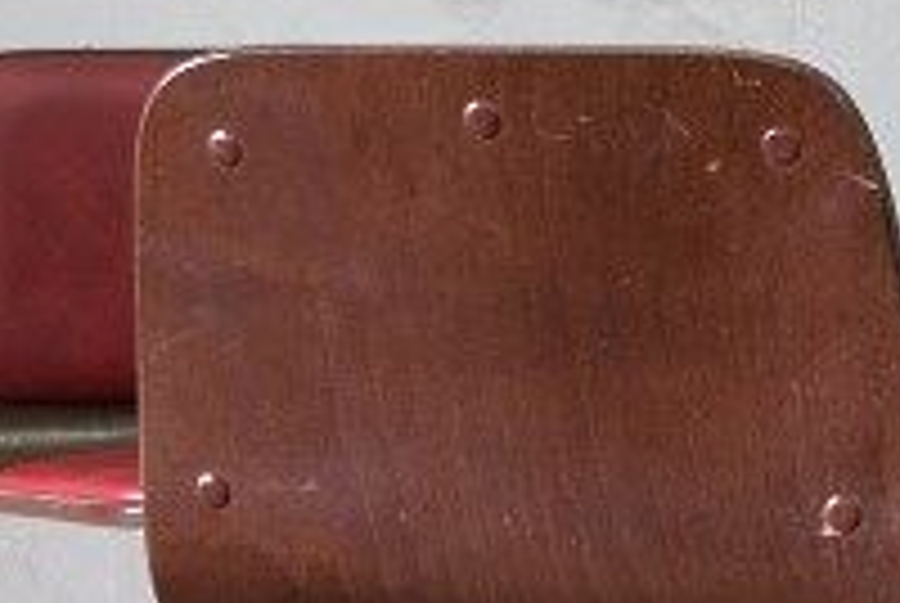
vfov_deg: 7.4
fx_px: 4607
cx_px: 1346
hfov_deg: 10.8
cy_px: 832
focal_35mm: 184
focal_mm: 19.2
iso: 800
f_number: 4
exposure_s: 1/27
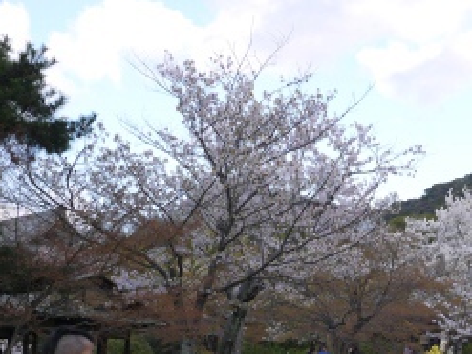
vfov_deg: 21.0
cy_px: 291
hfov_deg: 27.6
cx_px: 380
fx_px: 940
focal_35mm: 69
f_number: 6.3
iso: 160
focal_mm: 19
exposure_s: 1/160
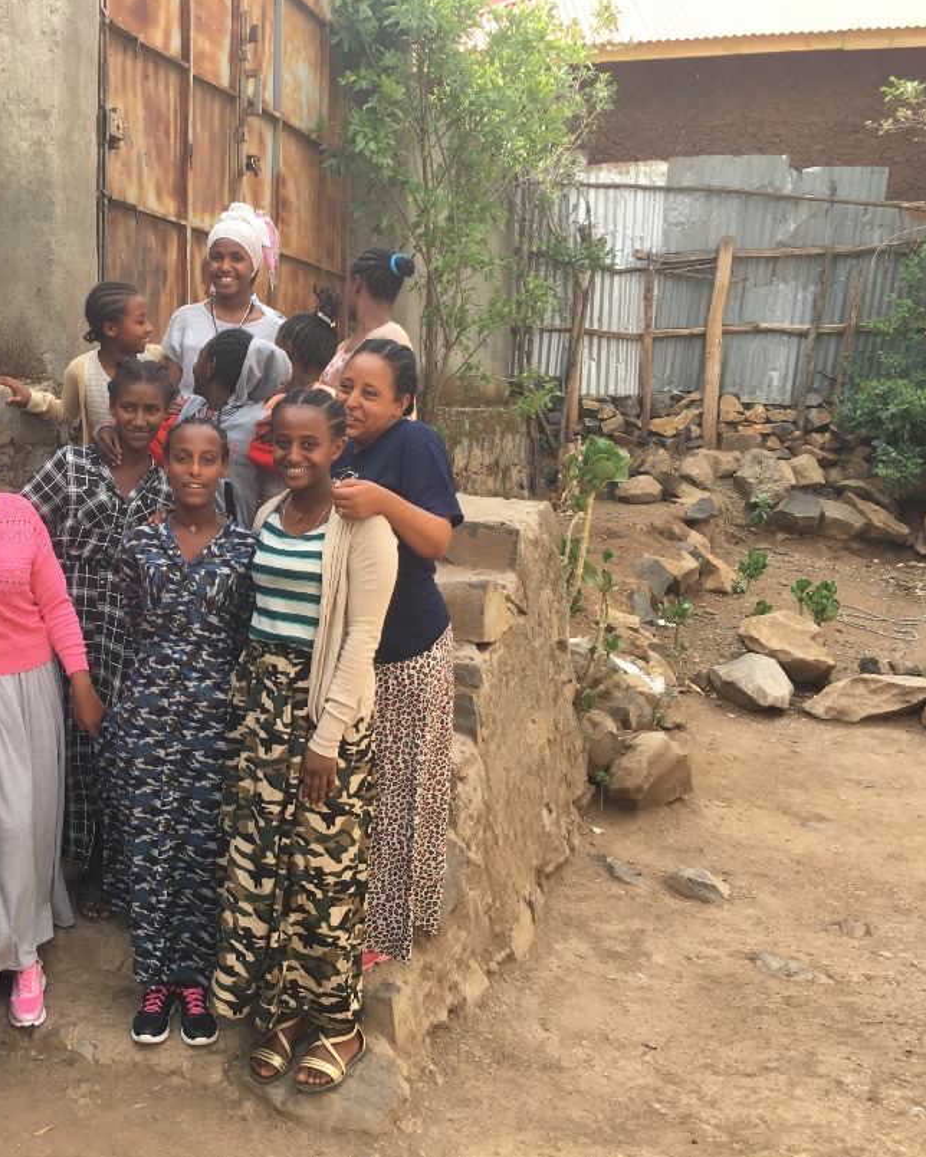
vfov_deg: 47.9
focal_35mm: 38
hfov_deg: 37.5
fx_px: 1302
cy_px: 576
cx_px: 164
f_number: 2.2
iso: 25
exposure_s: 1/273
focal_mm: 4.15
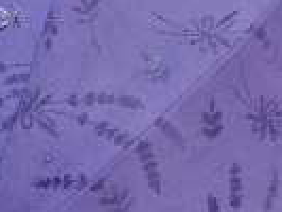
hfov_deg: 15.2
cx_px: -112
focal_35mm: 122
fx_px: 995
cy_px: 120
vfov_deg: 12.2
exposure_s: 1/30
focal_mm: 4.5
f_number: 3
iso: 400
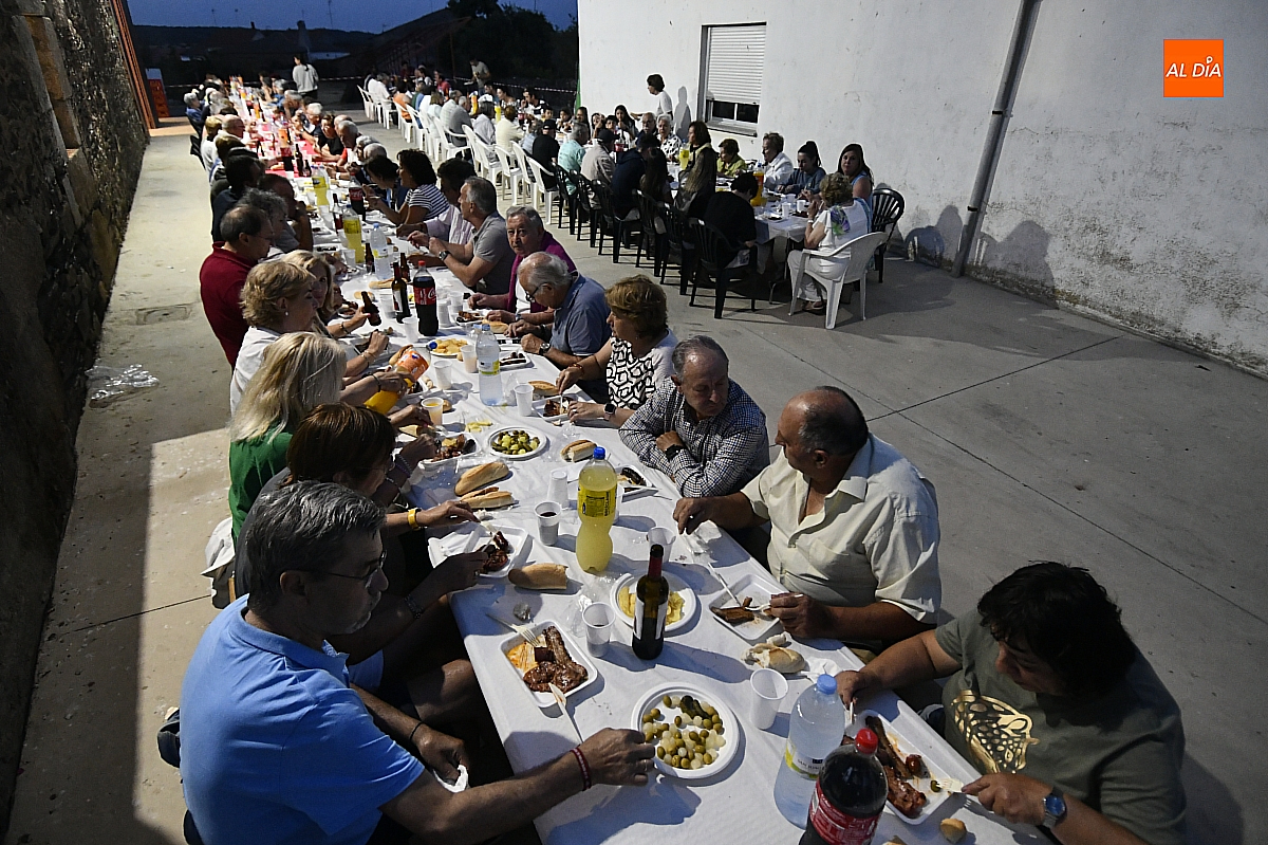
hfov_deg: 90.0
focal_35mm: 18
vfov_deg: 67.3
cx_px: 634
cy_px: 422
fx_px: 634
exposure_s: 1/100
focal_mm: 12
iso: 3200
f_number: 4.5
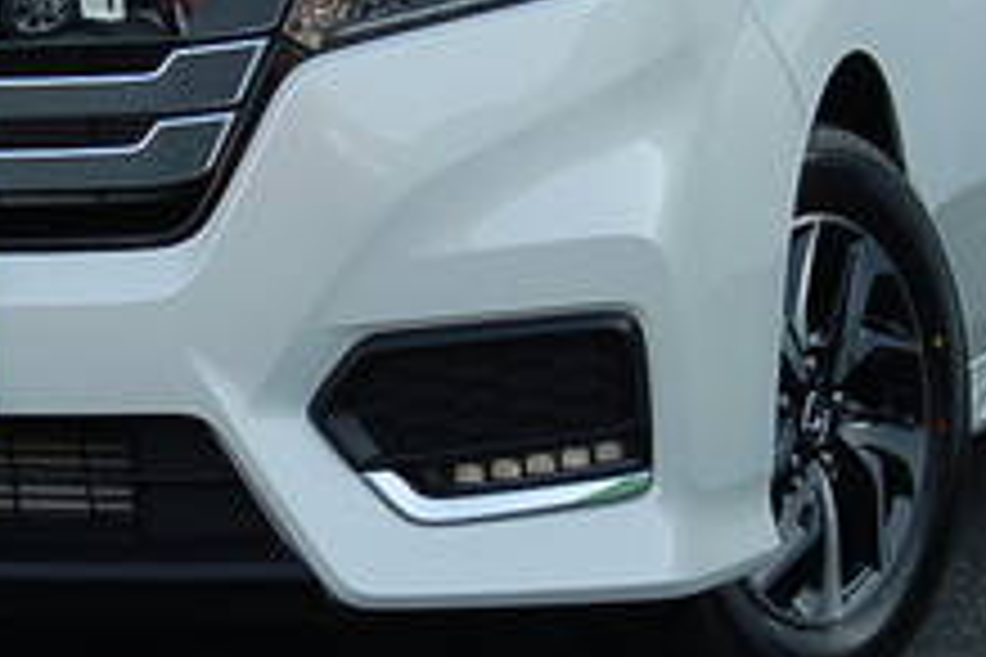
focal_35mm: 210
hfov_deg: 9.8
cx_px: 230
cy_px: 45
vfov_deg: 6.5
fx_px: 5751
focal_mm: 48
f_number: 5
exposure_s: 1/100
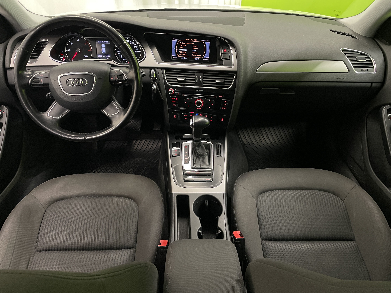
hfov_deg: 67.3
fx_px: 294
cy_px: 146
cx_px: 196
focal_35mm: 26
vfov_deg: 53.1
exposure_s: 1/50
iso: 400
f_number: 1.6
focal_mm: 4.2
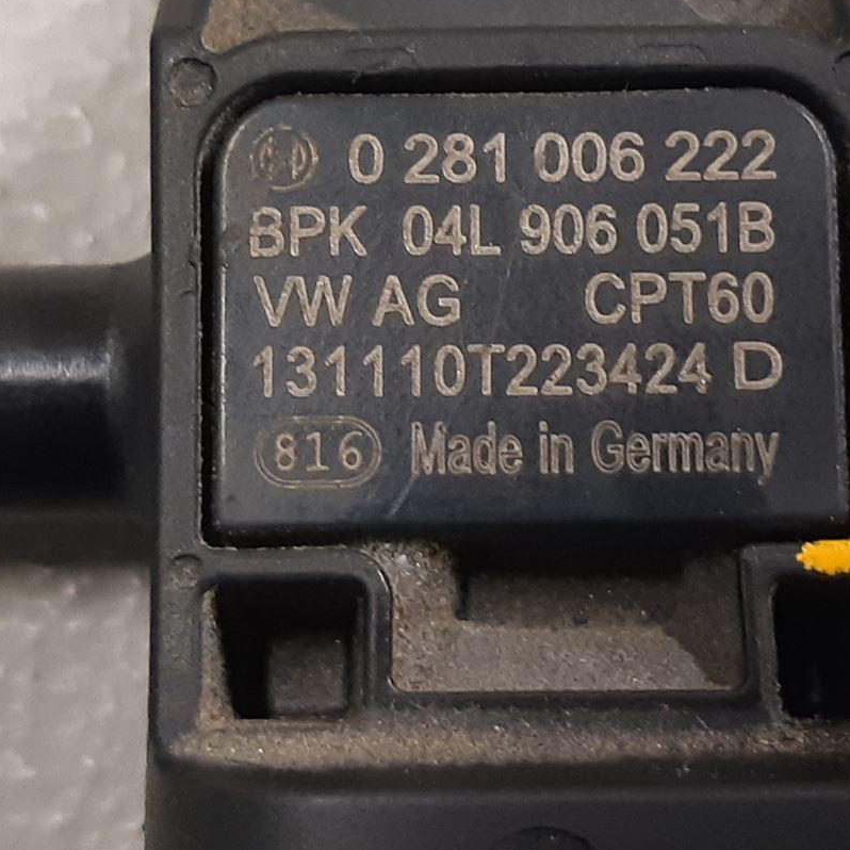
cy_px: 260
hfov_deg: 29.1
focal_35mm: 59
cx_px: 453
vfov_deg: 28.8
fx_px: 1639
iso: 200
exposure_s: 1/33
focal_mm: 3.93
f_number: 1.7
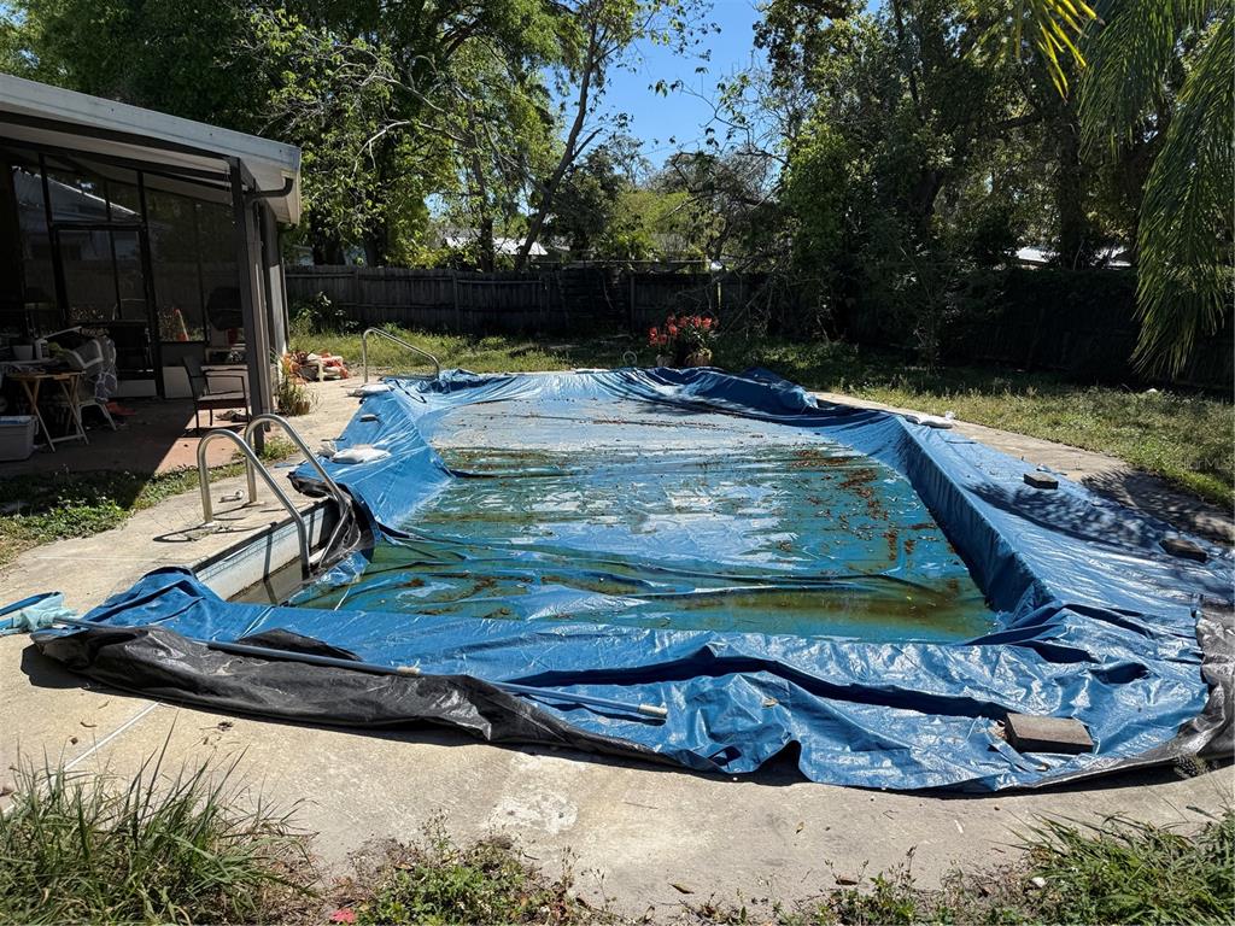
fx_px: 856
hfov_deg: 71.6
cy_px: 463
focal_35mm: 24
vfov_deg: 56.8
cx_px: 618
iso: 80
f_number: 1.78
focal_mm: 6.76
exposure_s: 1/4975
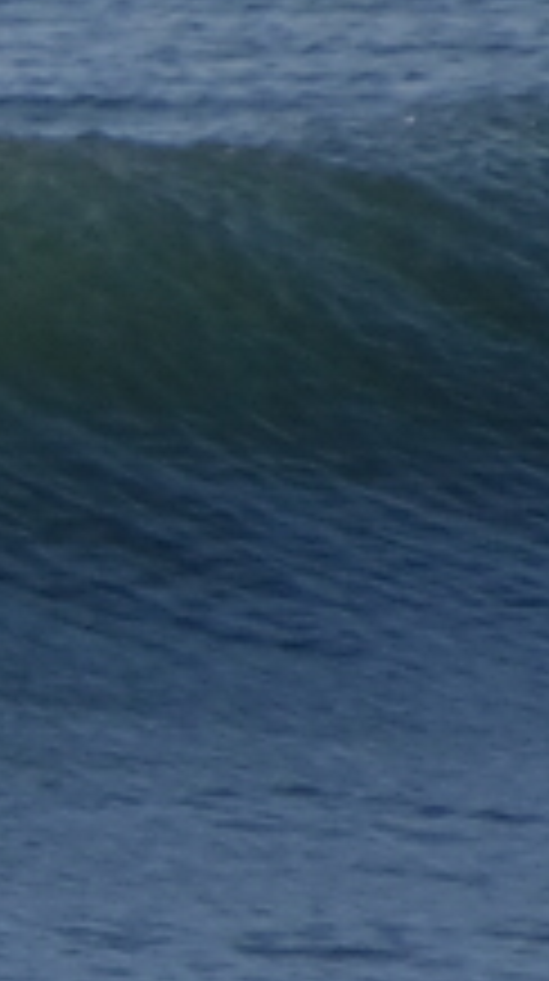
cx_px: -2628
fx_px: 116418
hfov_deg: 0.3
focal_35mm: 4481
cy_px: 740
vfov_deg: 0.5
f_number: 6.3
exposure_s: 1/2000
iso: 400
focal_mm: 400
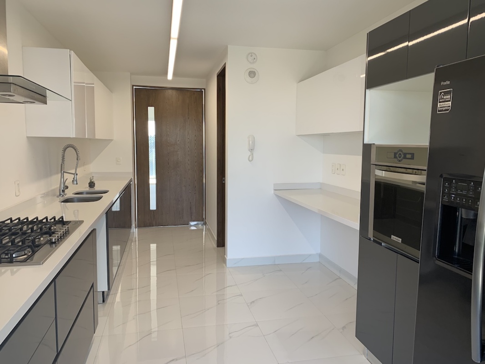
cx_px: 242
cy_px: 182
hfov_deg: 67.3
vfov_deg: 53.1
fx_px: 364
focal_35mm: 26
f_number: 1.8
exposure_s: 1/121
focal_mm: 4.25
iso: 40
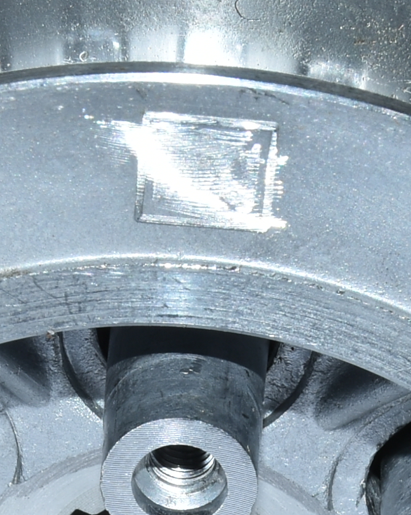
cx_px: 182
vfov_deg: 4.2
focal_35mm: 464
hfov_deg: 3.3
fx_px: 7060
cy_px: 660
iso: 100
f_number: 18
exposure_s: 1/125
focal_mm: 66
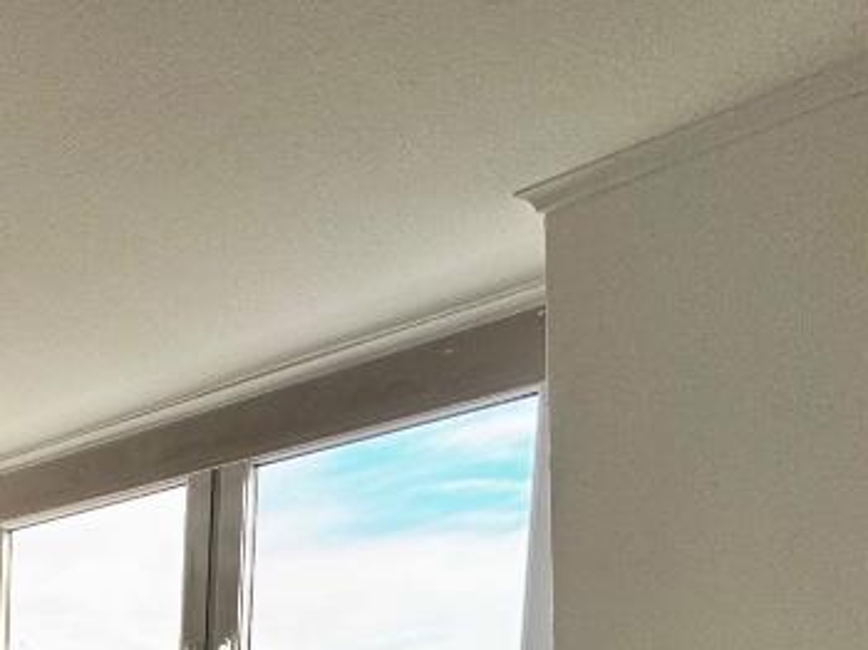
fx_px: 1027
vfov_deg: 27.4
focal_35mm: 41
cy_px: 908
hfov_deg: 33.0
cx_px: -278
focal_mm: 2.22
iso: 100
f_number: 2.2
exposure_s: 1/100
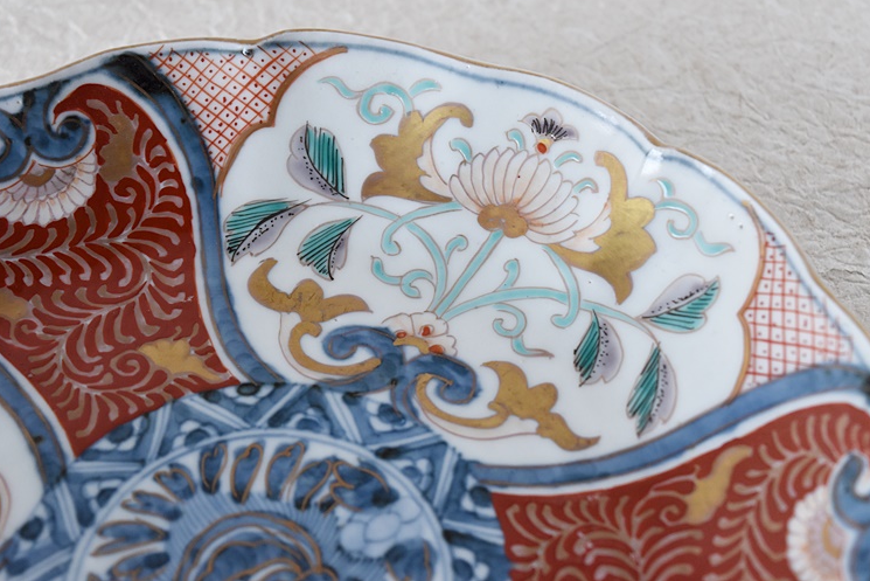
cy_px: 271
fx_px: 2140
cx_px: 461
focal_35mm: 89
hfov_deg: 23.0
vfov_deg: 15.4
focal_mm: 55
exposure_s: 1/30
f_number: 5.6
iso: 800
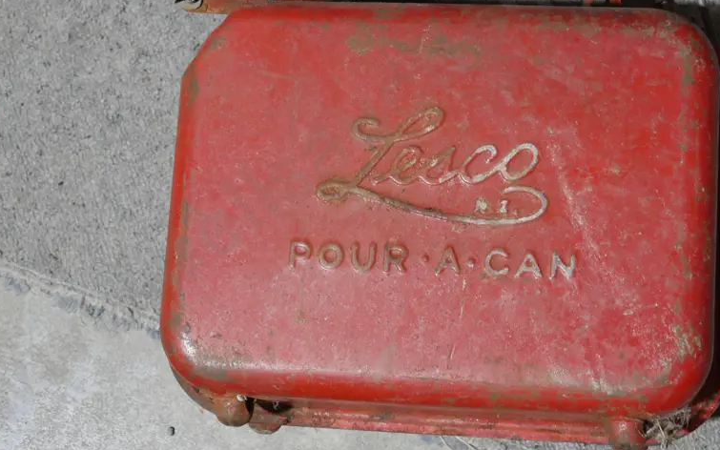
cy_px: 118
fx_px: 1805
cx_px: 371
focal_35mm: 92
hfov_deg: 22.6
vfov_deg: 14.2
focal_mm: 32
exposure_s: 1/80
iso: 1250
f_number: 5.4
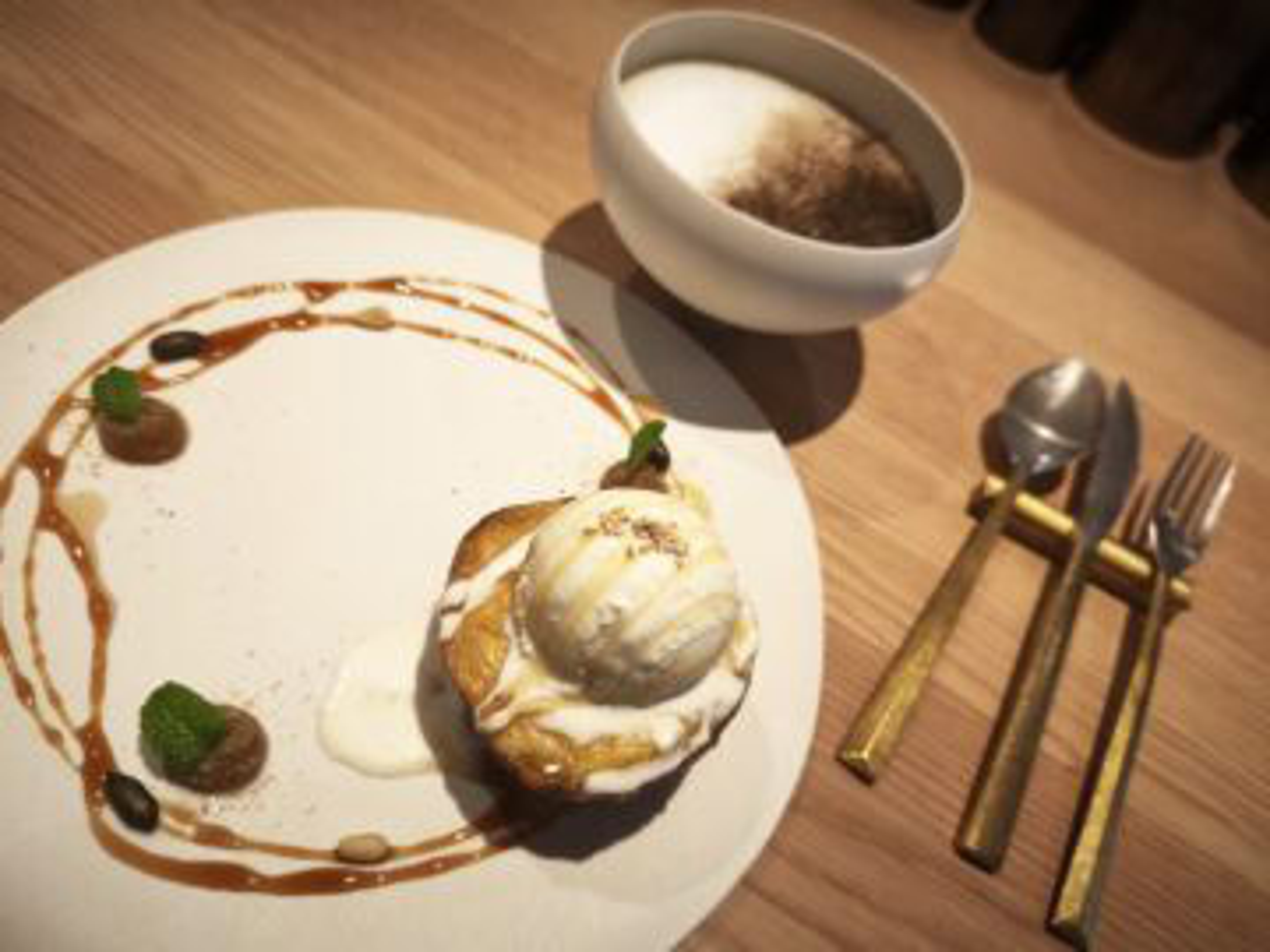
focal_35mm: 23
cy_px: 476
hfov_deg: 73.9
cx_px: 635
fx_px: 844
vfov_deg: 58.9
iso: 320
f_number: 1.6
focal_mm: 6.5
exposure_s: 1/100
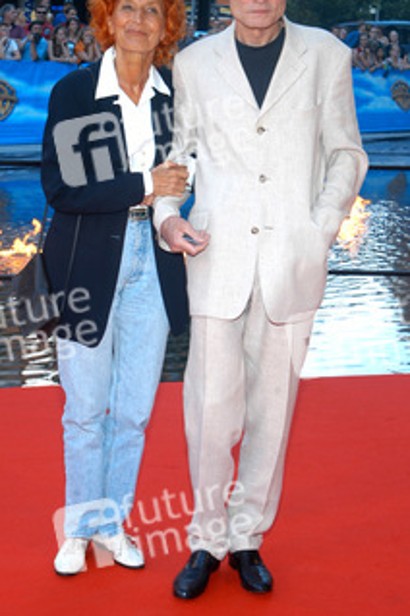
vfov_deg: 25.6
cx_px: 209
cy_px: 238
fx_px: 1352
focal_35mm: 79
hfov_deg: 17.2
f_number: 6.3
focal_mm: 42
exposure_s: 1/60
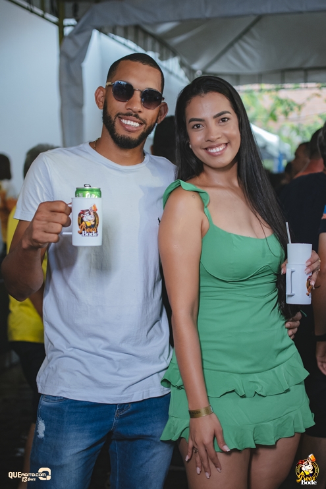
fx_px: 713
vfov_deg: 37.8
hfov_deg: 25.8
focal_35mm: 52
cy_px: 244
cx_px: 163
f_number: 2
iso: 1600
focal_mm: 35
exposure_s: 1/500
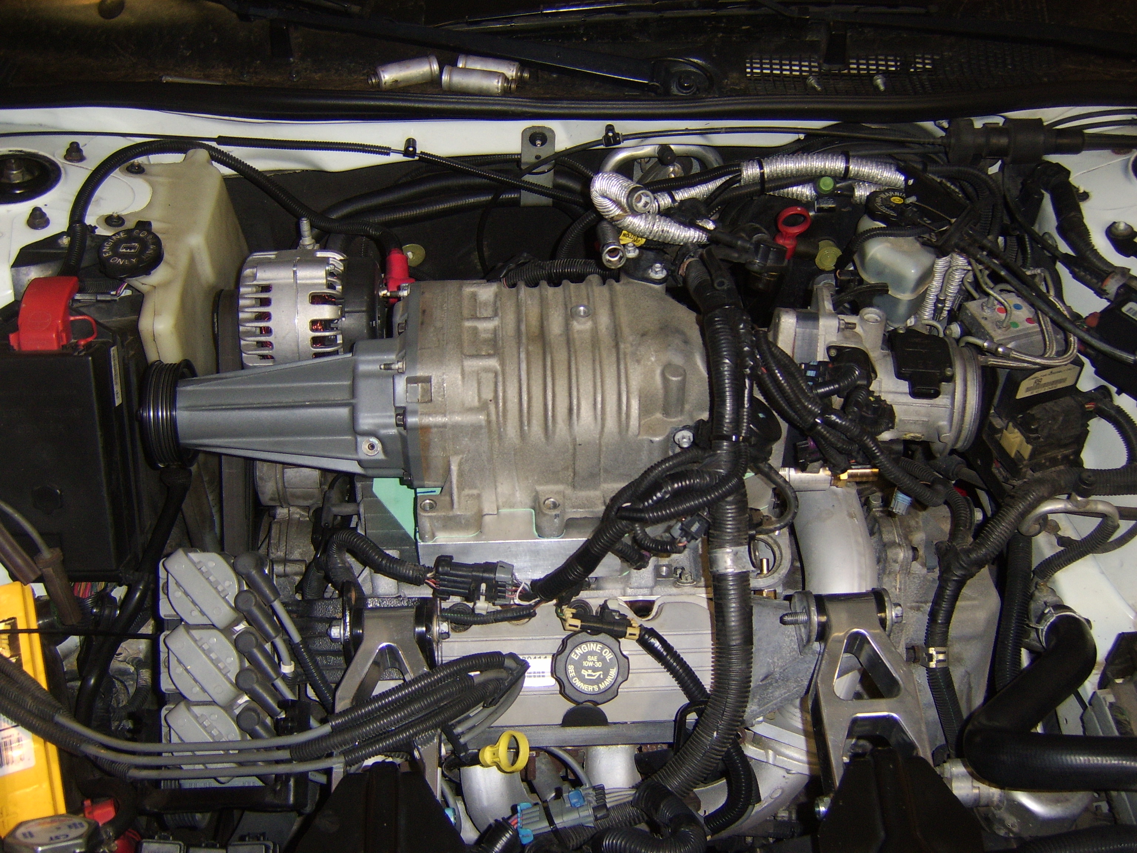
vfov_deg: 45.4
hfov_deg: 58.4
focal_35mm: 31
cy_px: 426
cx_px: 568
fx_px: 1018
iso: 141
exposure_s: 1/30
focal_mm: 8.13
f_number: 2.7
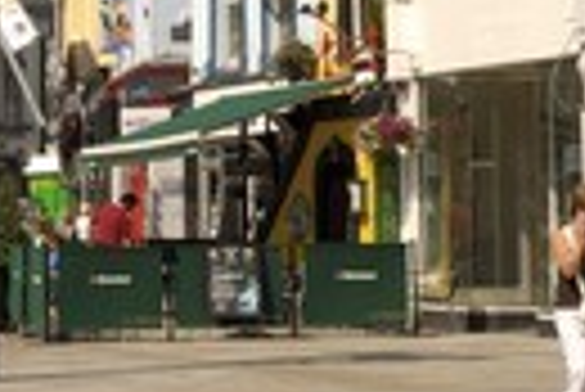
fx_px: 3156
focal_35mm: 194
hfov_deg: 10.5
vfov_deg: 7.0
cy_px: -99
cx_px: -43
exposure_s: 1/160
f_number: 11
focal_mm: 40
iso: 100
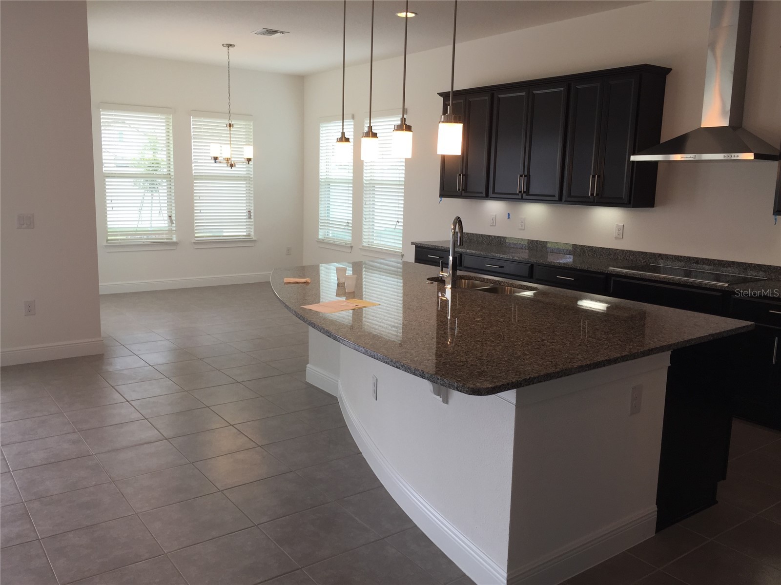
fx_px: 654
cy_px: 292
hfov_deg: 61.7
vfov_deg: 48.2
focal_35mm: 29
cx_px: 390
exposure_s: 1/60
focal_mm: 4.15
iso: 32
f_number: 2.2
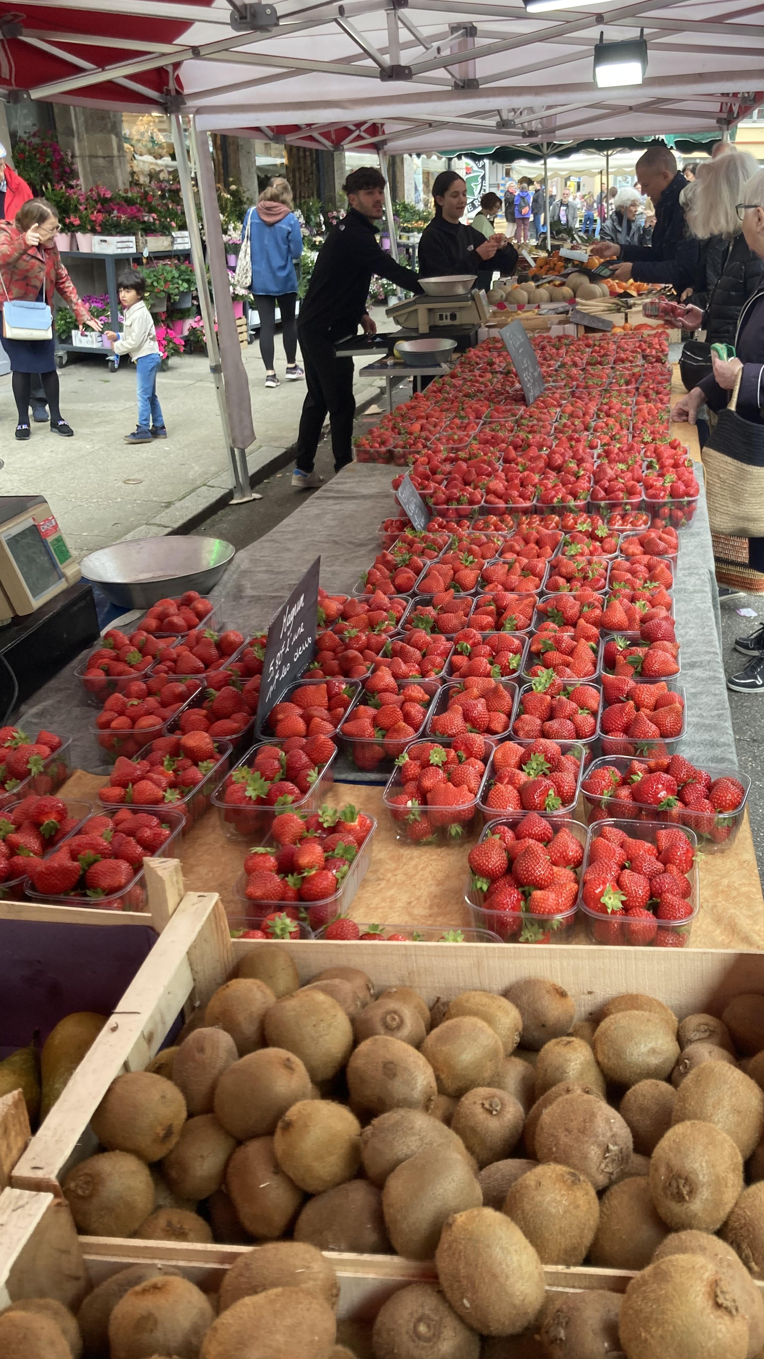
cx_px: 467
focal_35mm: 31
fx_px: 1116
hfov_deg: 37.6
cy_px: 670
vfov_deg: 62.6
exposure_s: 1/97
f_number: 1.8
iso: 50
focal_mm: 3.99
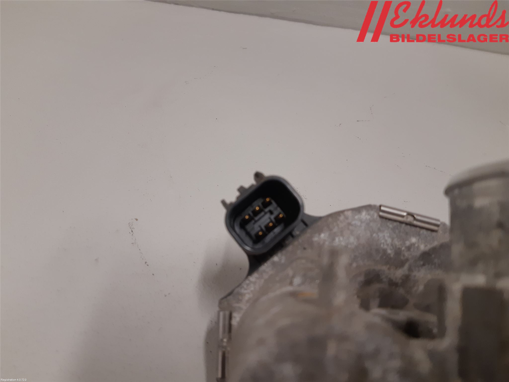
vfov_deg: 53.1
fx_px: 382
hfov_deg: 67.3
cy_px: 191
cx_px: 254
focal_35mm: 26
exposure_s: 1/50
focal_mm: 3.93
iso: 100
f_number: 1.7
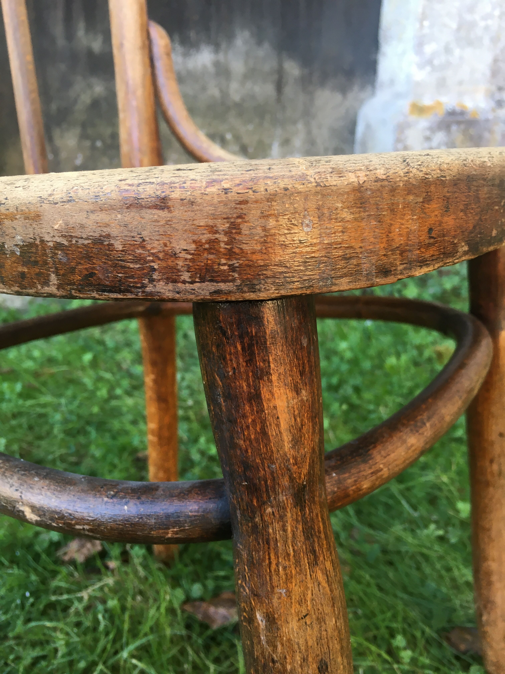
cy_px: 337
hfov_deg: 48.2
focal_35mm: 29
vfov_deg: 61.7
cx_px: 252
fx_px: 564
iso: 32
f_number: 2.2
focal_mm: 4.15
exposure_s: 1/33
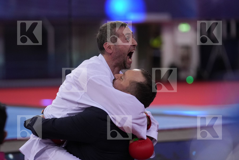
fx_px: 1394
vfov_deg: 6.5
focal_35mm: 210
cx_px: 120
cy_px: 80
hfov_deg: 9.8
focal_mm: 140
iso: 2000
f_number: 2.8
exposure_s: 1/1000
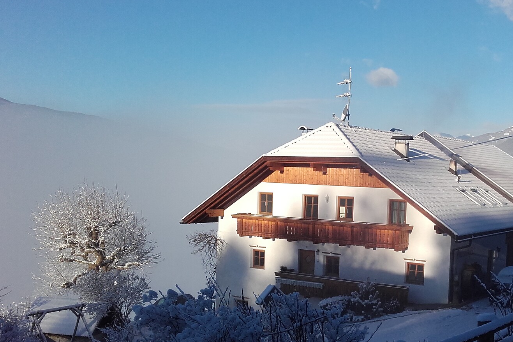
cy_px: 221
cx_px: 337
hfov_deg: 41.4
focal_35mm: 47
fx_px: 670
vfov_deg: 28.5
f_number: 2.2
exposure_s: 1/1394
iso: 50
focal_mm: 3.31
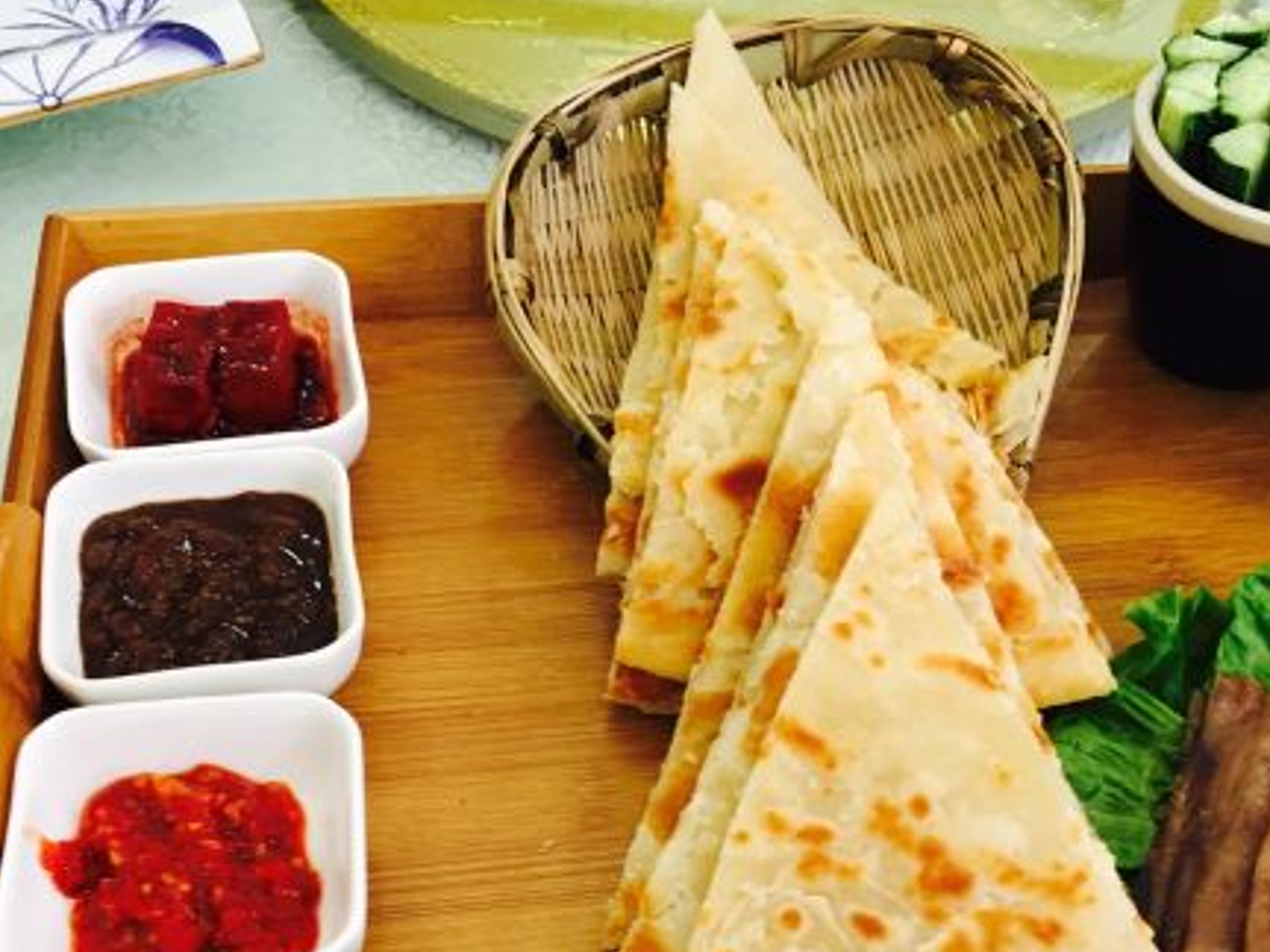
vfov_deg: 30.2
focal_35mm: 47
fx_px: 1724
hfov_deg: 40.3
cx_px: 744
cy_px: 760
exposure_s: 1/17
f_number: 2.2
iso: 64
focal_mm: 4.15
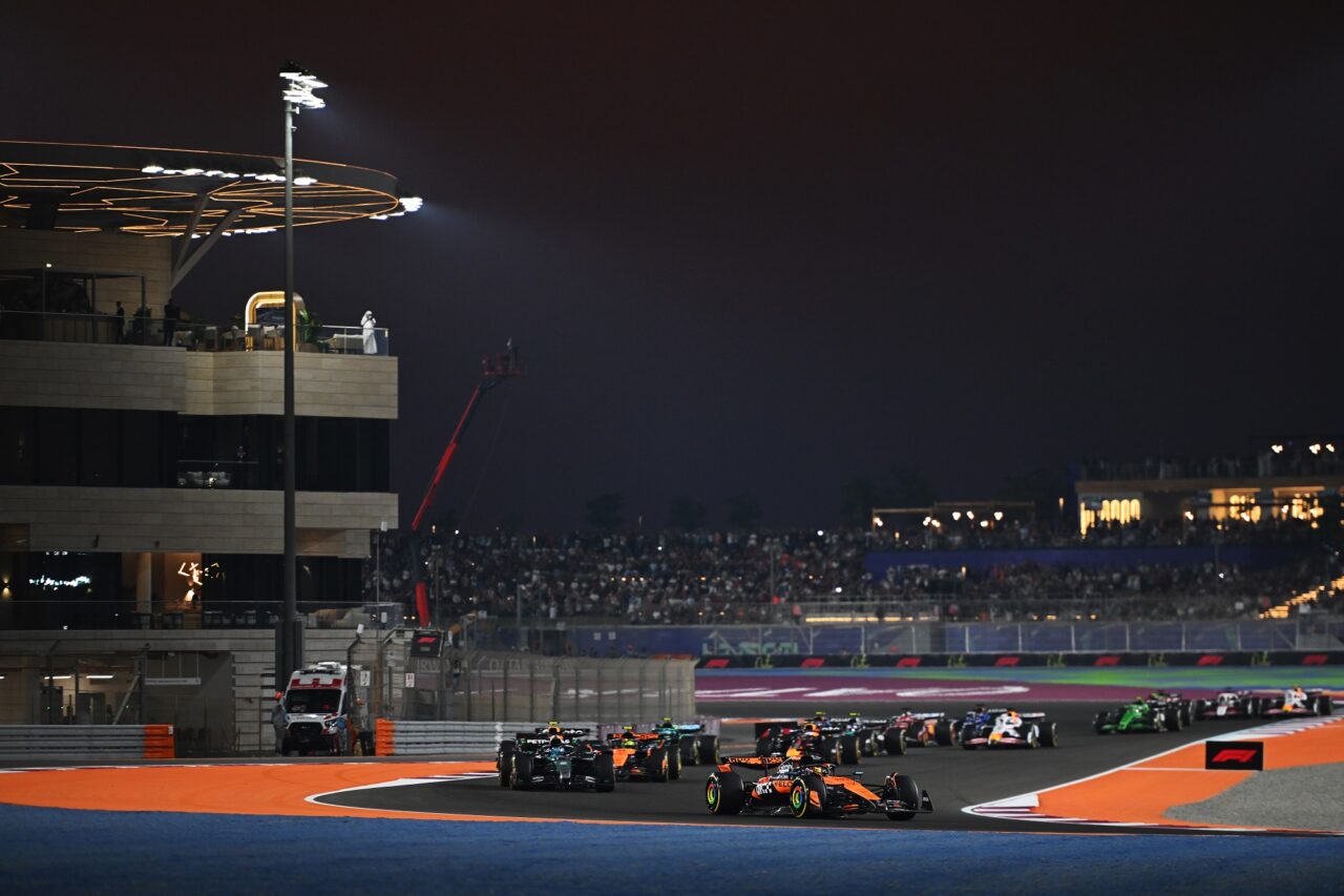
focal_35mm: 200
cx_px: 672
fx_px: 7465
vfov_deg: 6.9
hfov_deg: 10.3
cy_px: 448
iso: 1600
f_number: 2.8
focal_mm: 200
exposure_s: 1/800
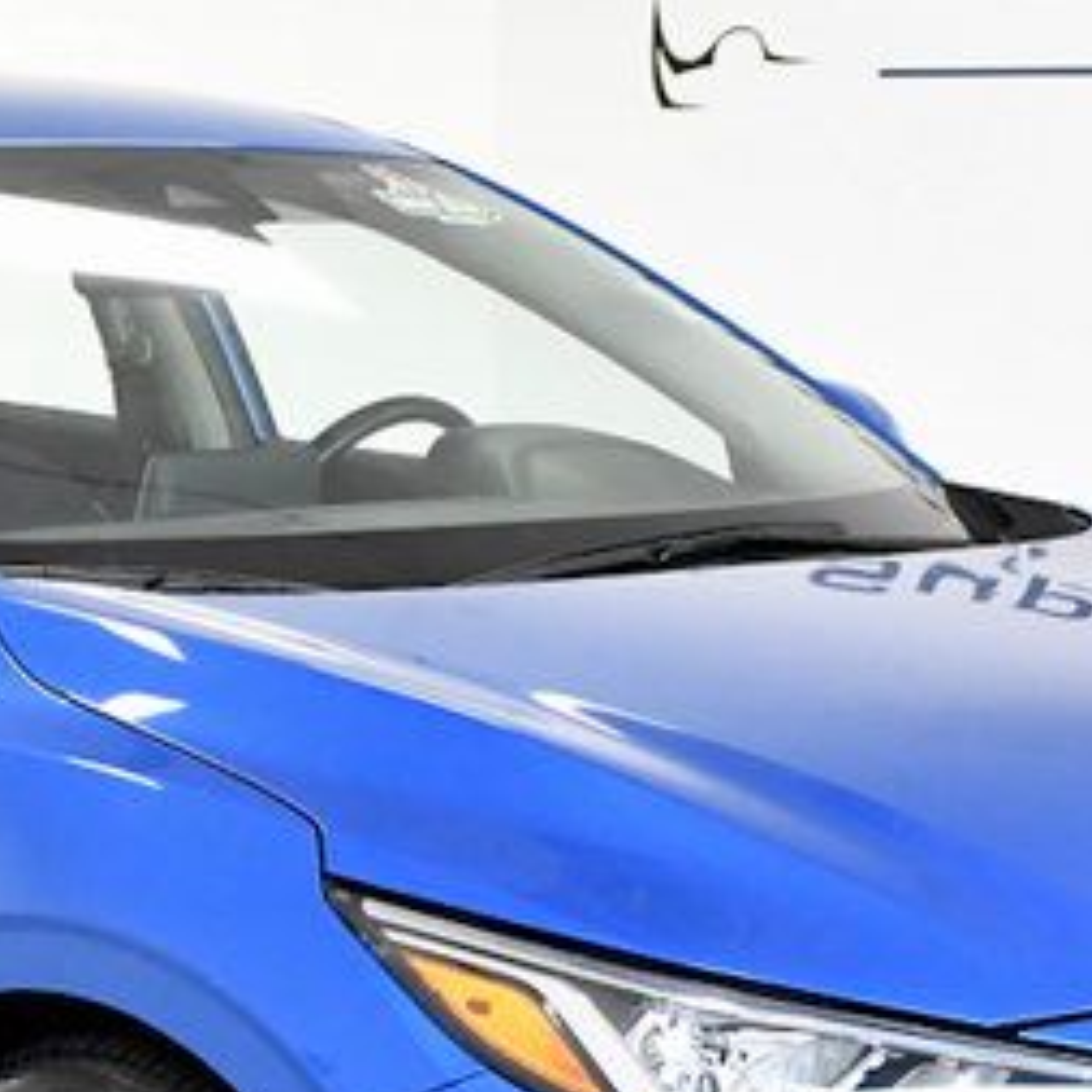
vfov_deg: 14.0
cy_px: 762
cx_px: 237
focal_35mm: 124
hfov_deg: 14.0
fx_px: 4426
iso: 2500
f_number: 4.5
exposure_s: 1/800
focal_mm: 24
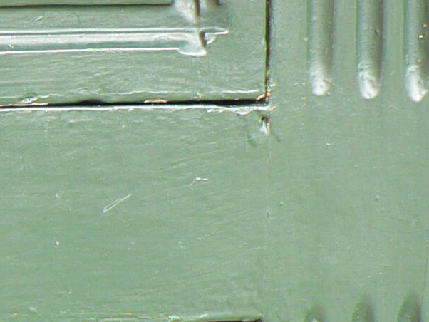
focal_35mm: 153
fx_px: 1897
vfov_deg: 9.7
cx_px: -390
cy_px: 265
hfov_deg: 11.7
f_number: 2.8
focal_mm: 6
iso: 80
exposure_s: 1/30
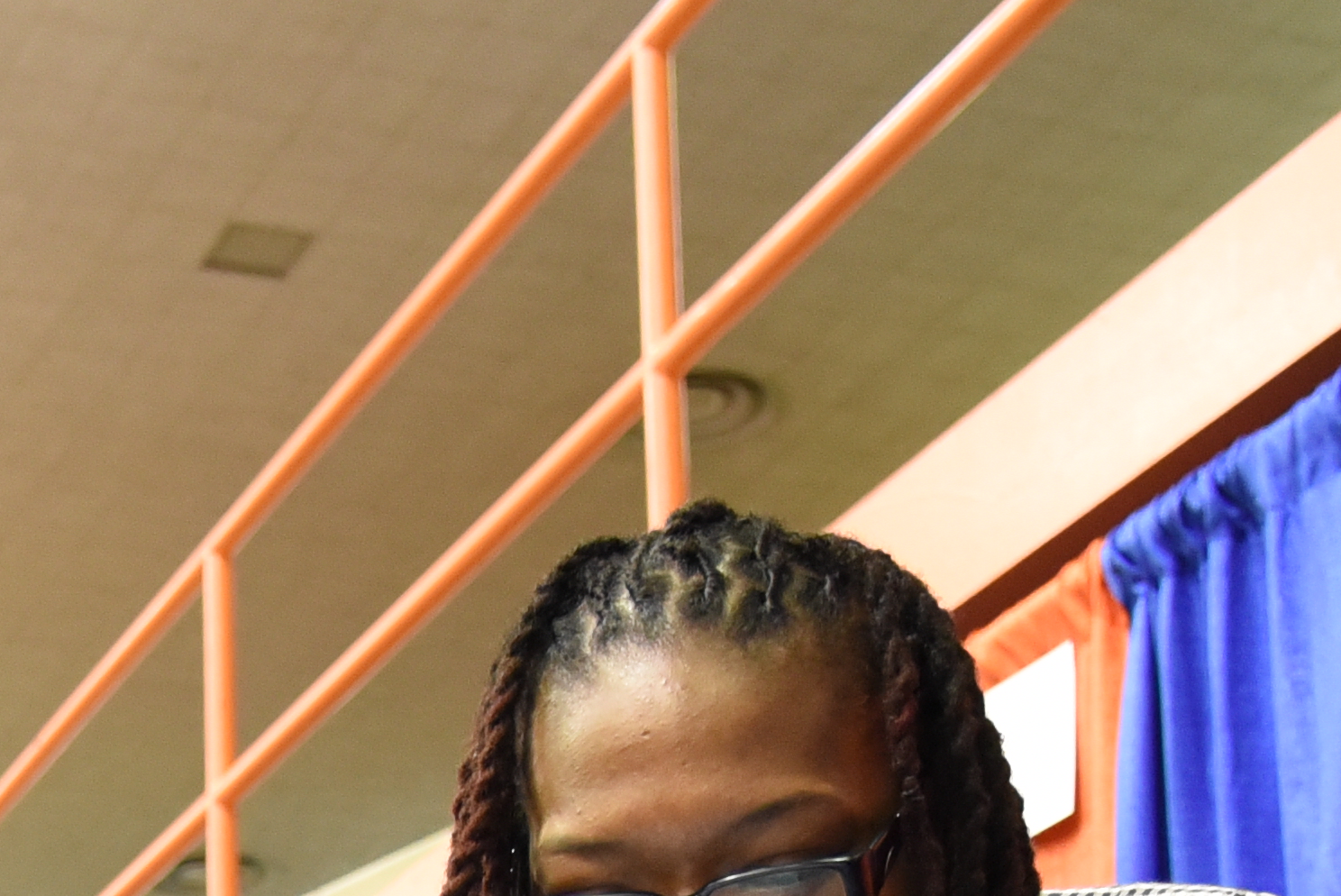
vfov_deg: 12.5
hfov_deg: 20.1
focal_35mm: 97
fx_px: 3615
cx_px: -133
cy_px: 1753
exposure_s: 1/80
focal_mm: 24
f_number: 4
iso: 4000
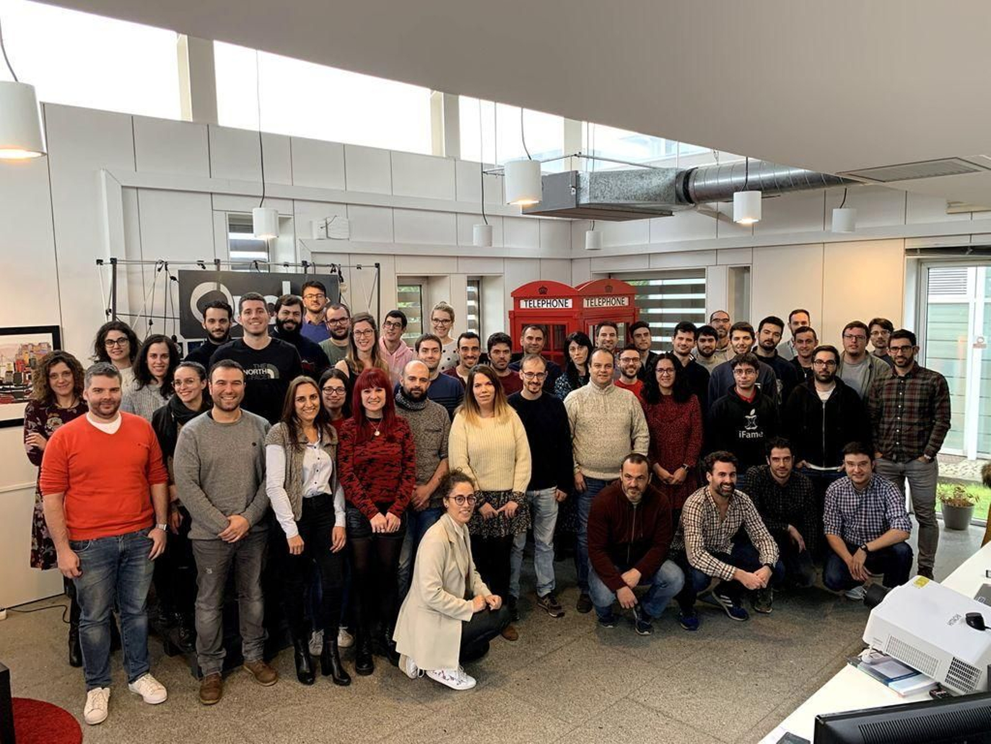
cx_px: 496
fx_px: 744
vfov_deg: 53.1
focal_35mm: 26
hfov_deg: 67.3
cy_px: 372
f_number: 1.8
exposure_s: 1/50
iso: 100
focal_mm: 4.25
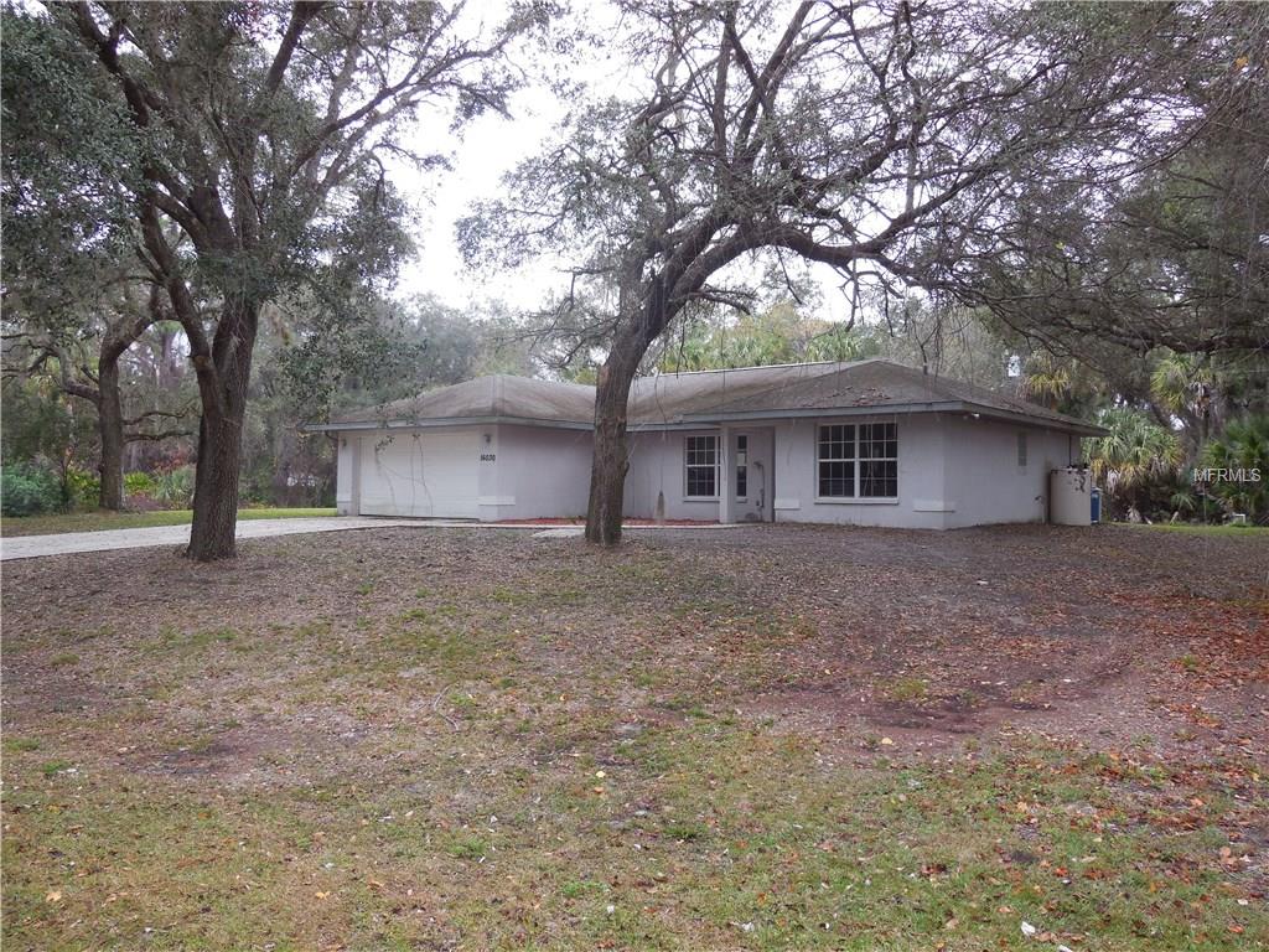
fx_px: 1100
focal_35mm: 30
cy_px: 476
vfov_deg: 46.8
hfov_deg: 60.0
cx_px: 634
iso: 125
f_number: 3.2
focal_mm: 5.3
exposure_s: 1/60
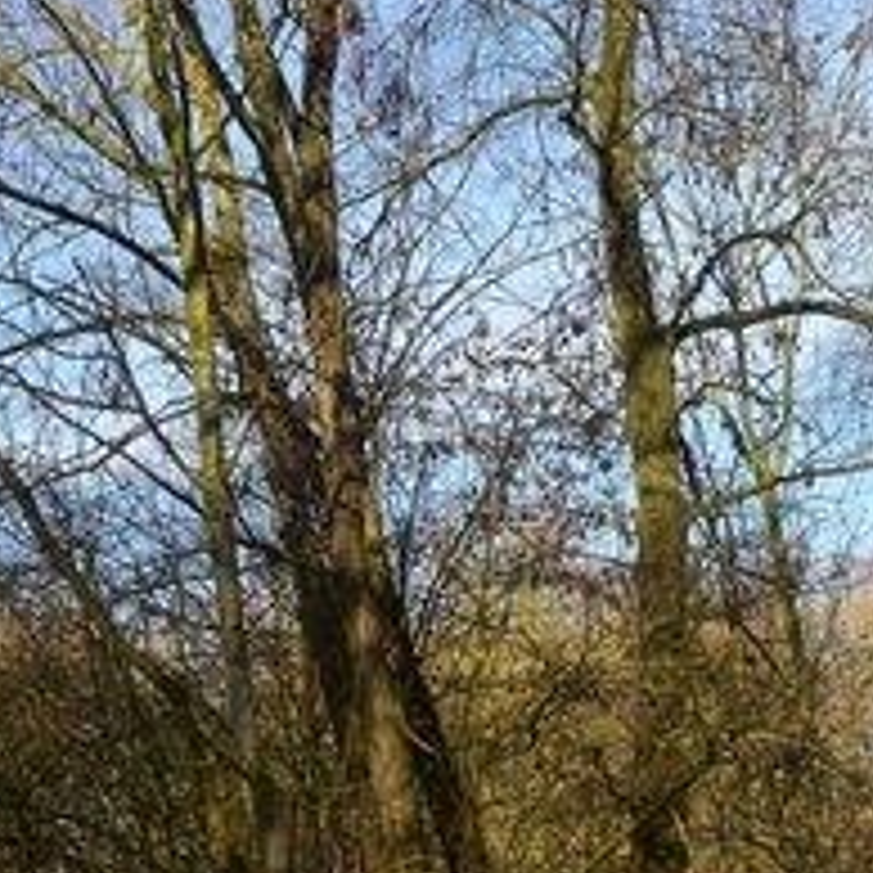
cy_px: 432
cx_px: 788
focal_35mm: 79
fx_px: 2254
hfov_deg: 21.4
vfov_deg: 21.9
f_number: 11
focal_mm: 20
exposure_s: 1/100
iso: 200
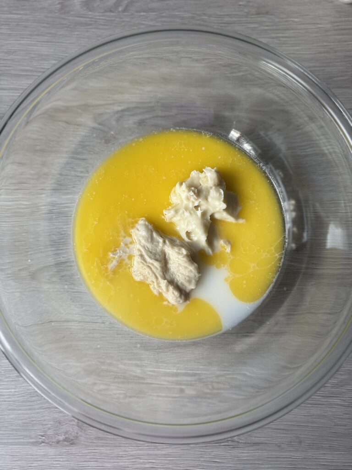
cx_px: 176
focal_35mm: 24
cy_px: 235
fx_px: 325
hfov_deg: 56.8
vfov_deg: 71.6
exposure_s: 1/90
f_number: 1.78
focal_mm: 6.76
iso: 200
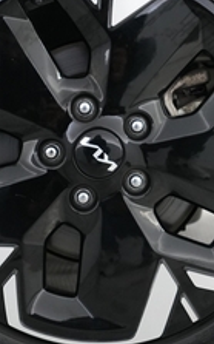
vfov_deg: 25.2
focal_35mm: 82
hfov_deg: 15.9
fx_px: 767
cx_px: 105
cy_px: 160
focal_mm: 28
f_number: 2.8
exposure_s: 1/160
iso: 3200
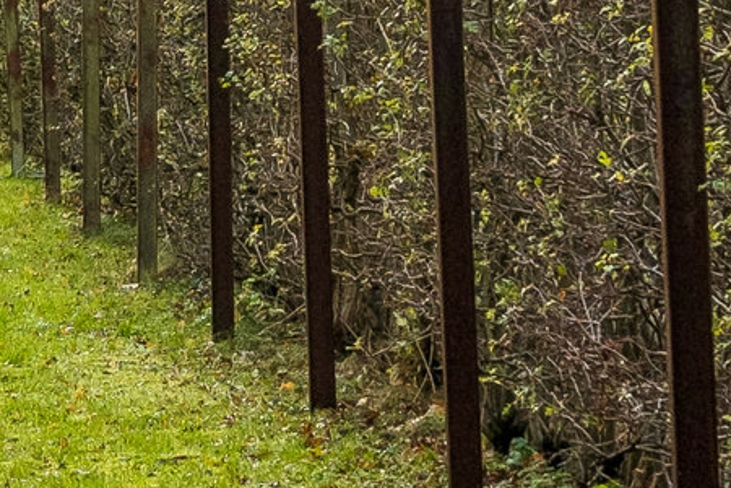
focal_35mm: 200
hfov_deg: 10.1
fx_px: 4061
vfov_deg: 6.8
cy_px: 33
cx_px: -234
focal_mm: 30
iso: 640
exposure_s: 1/125
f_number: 6.3
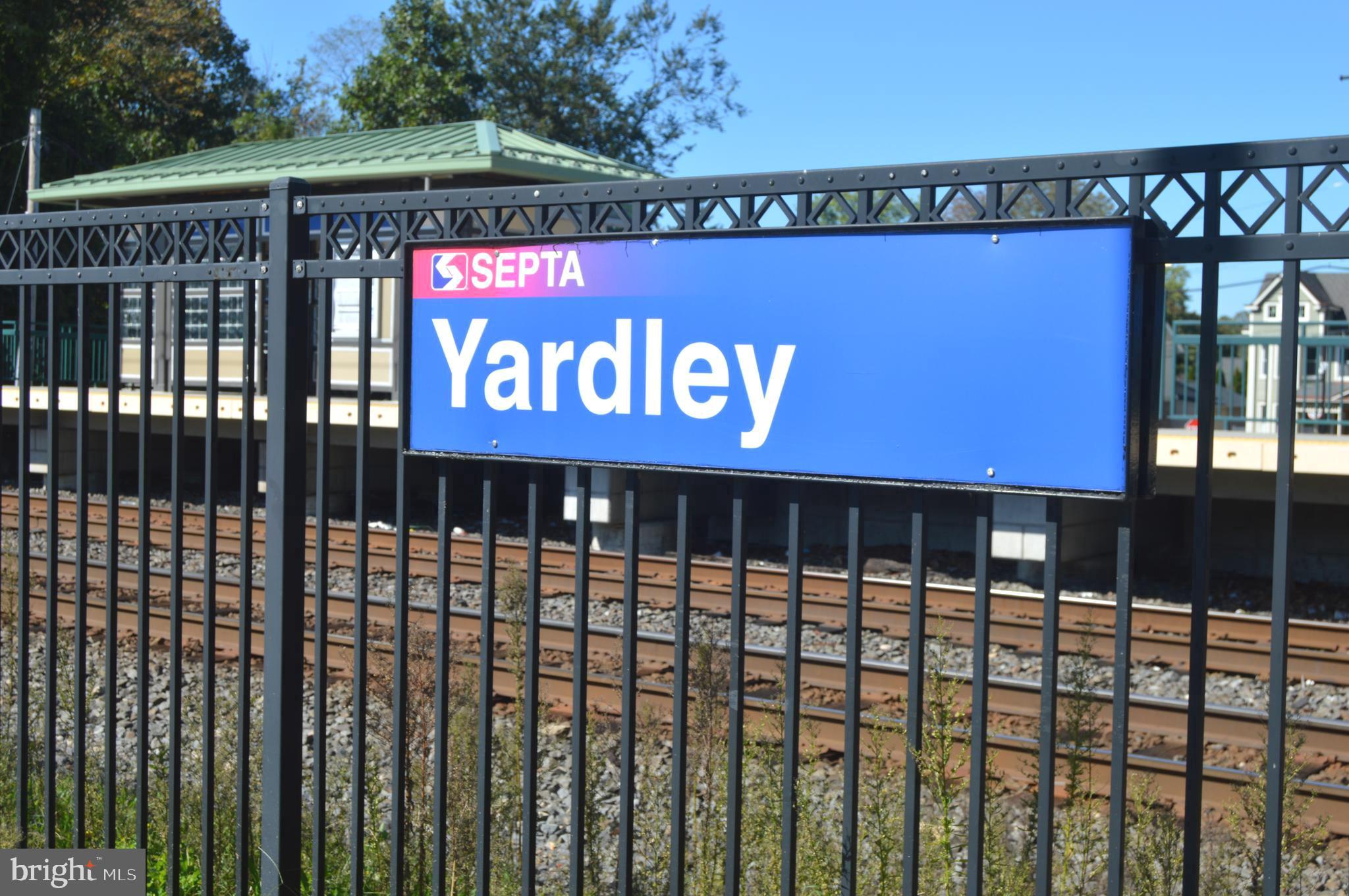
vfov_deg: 28.9
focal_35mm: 46
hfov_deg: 42.4
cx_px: 674
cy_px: 448
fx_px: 1741
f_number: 8
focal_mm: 31
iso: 100
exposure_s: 1/250
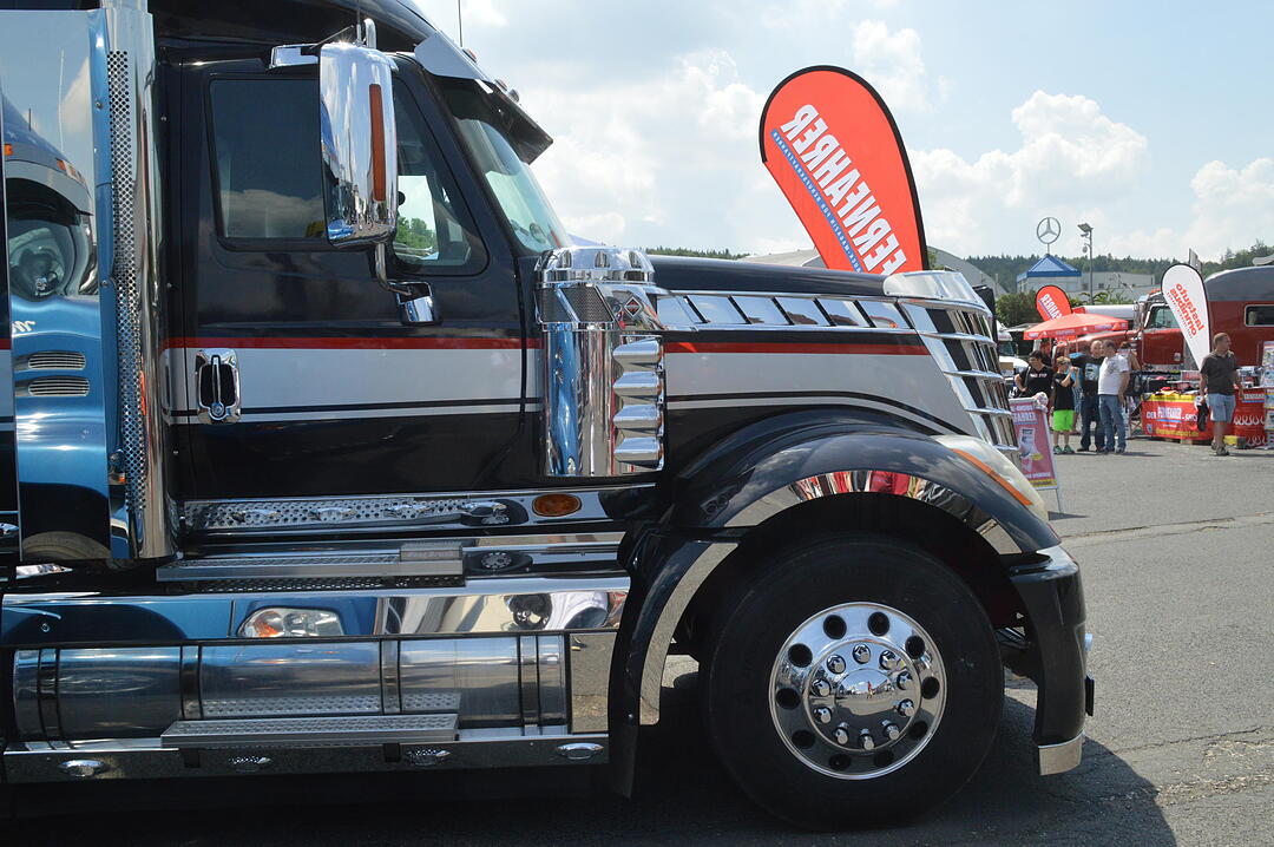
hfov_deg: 57.3
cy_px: 424
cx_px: 637
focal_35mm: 33
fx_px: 1167
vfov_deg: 39.9
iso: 800
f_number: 13
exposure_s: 1/640
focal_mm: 22
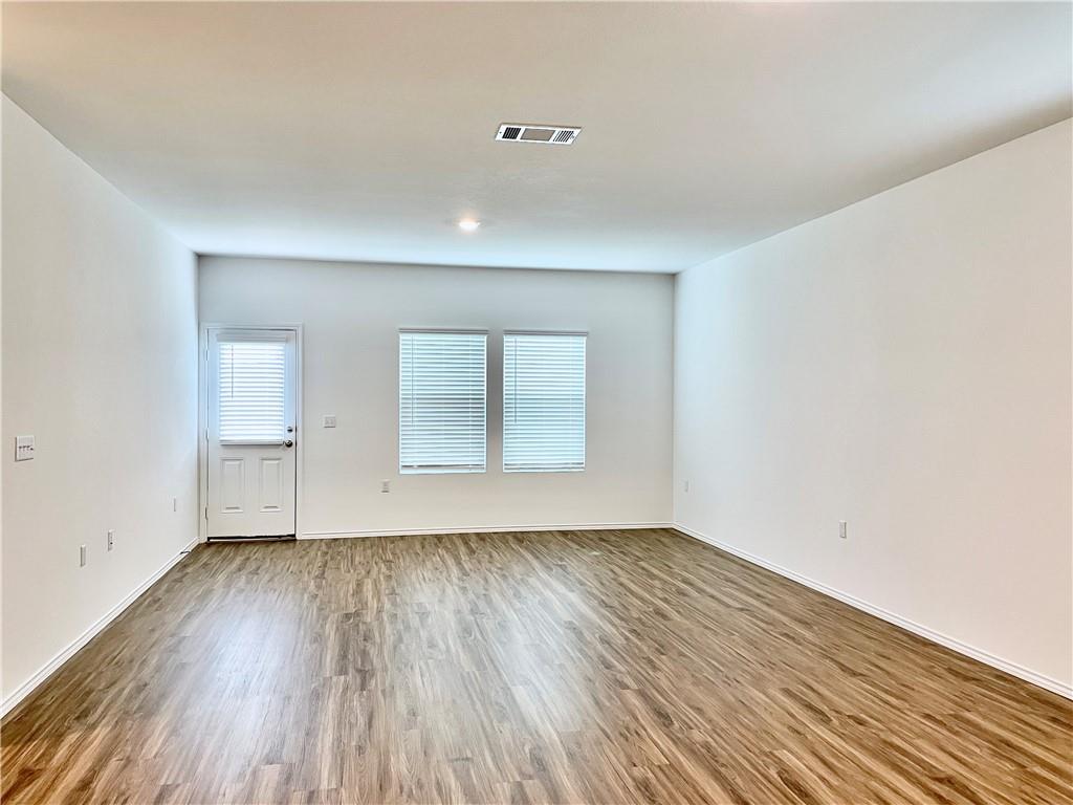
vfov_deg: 53.1
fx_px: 806
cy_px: 402
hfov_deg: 67.3
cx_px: 536
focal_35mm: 26
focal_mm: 4.2
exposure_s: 1/60
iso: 80
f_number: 1.6
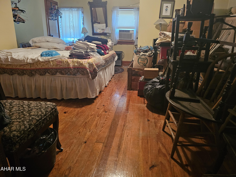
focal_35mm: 23
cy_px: 88
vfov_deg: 58.9
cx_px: 118
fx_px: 157
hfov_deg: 73.9
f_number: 1.7
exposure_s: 1/24
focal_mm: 6.3
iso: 800
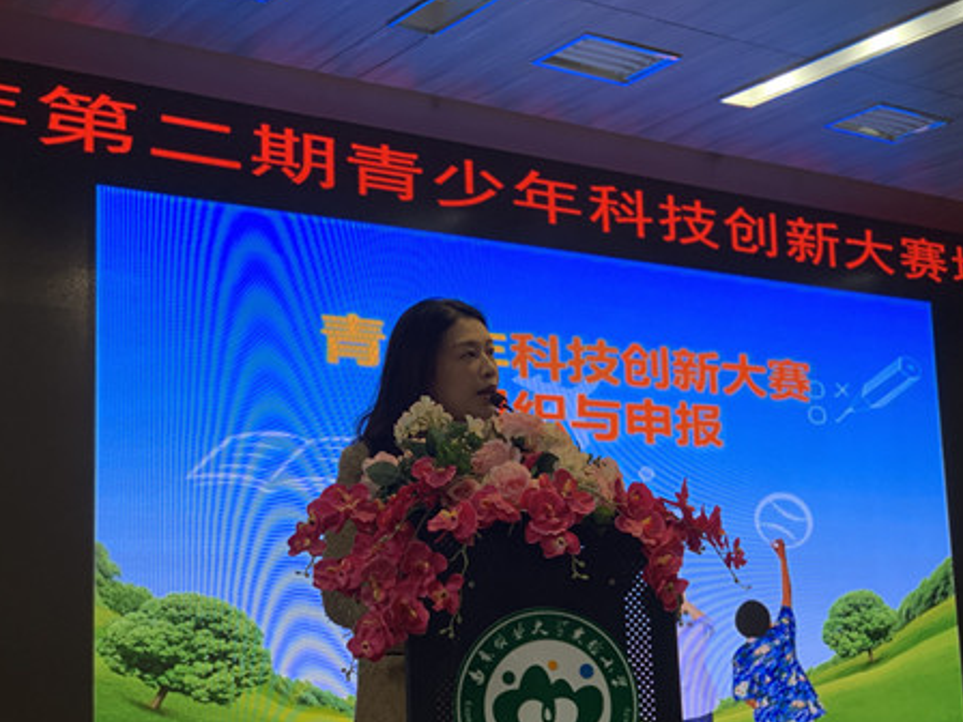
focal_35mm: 58
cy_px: 373
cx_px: 499
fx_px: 1614
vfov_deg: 25.2
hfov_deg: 33.2
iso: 80
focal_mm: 6
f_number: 2.4
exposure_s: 1/100
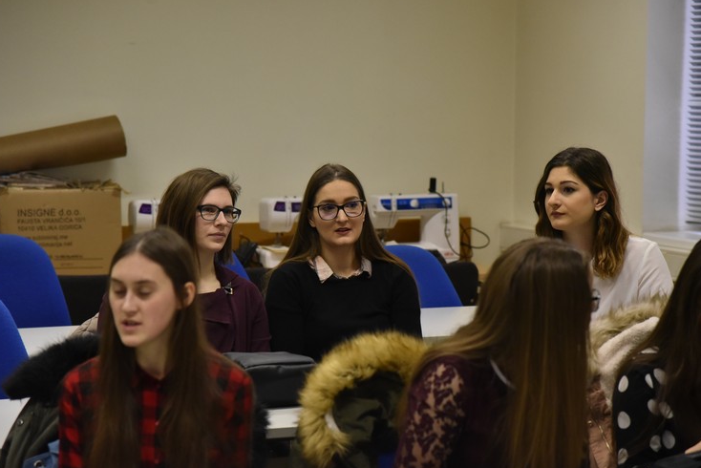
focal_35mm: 134
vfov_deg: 10.2
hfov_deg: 15.3
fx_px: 2610
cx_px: 363
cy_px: 251
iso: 3200
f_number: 4.5
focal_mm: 120
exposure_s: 1/400
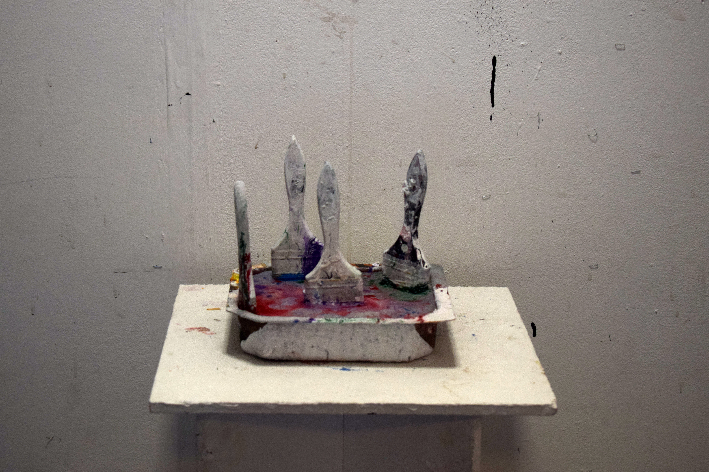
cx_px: 354
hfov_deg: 24.6
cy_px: 236
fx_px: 1625
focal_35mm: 82
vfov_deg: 16.6
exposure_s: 1/60
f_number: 5.6
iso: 900
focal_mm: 55
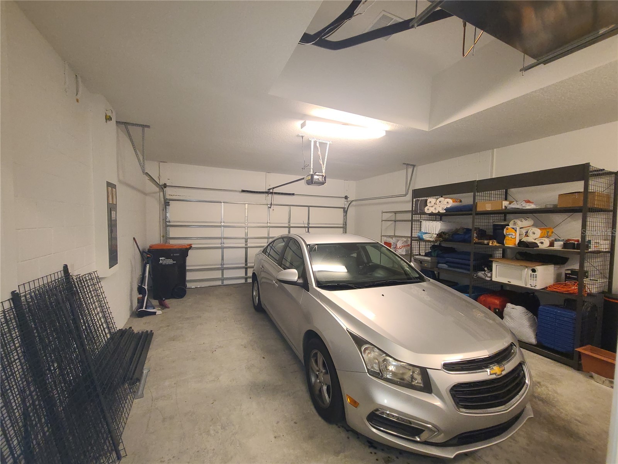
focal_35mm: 13
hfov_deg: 106.2
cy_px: 232
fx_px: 232
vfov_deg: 89.9
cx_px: 309
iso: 320
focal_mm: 2.2
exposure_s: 1/40
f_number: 2.2
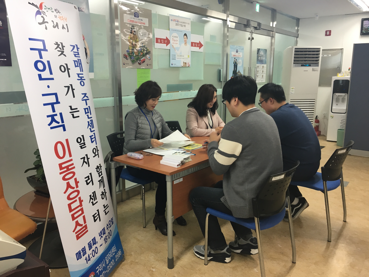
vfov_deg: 48.2
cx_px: 184
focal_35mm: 29
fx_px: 309
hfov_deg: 61.7
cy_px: 138
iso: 50
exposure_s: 1/30
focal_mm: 4.15
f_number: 2.2
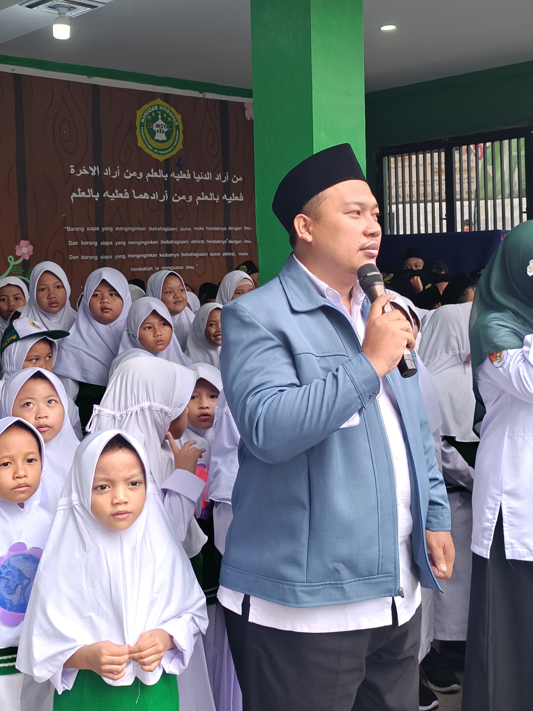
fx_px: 944
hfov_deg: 31.5
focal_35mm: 46
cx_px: 260
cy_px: 303
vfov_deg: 41.1
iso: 250
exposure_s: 1/60
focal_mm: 6.14
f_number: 1.6
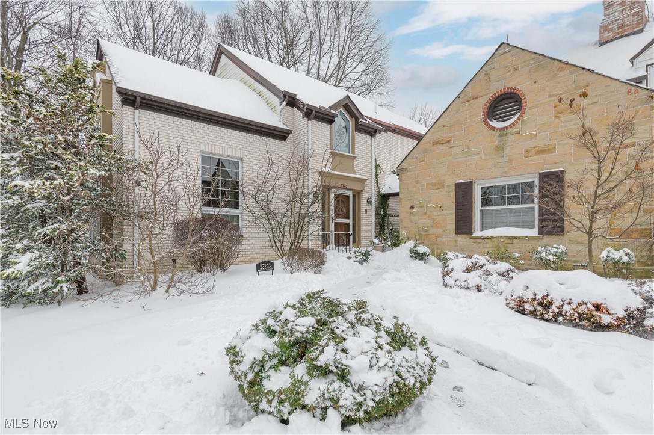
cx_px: 327
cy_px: 218
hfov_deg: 90.0
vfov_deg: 67.3
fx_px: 327
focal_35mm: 18
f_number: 8
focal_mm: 18
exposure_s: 1/500
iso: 320
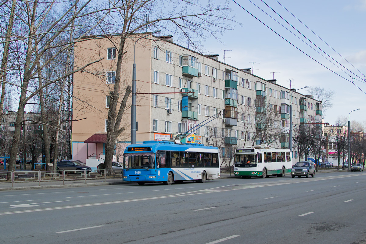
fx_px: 534
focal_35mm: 52
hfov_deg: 37.9
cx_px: 183
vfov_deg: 25.8
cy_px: 122
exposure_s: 1/800
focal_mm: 35
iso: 200
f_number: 6.3
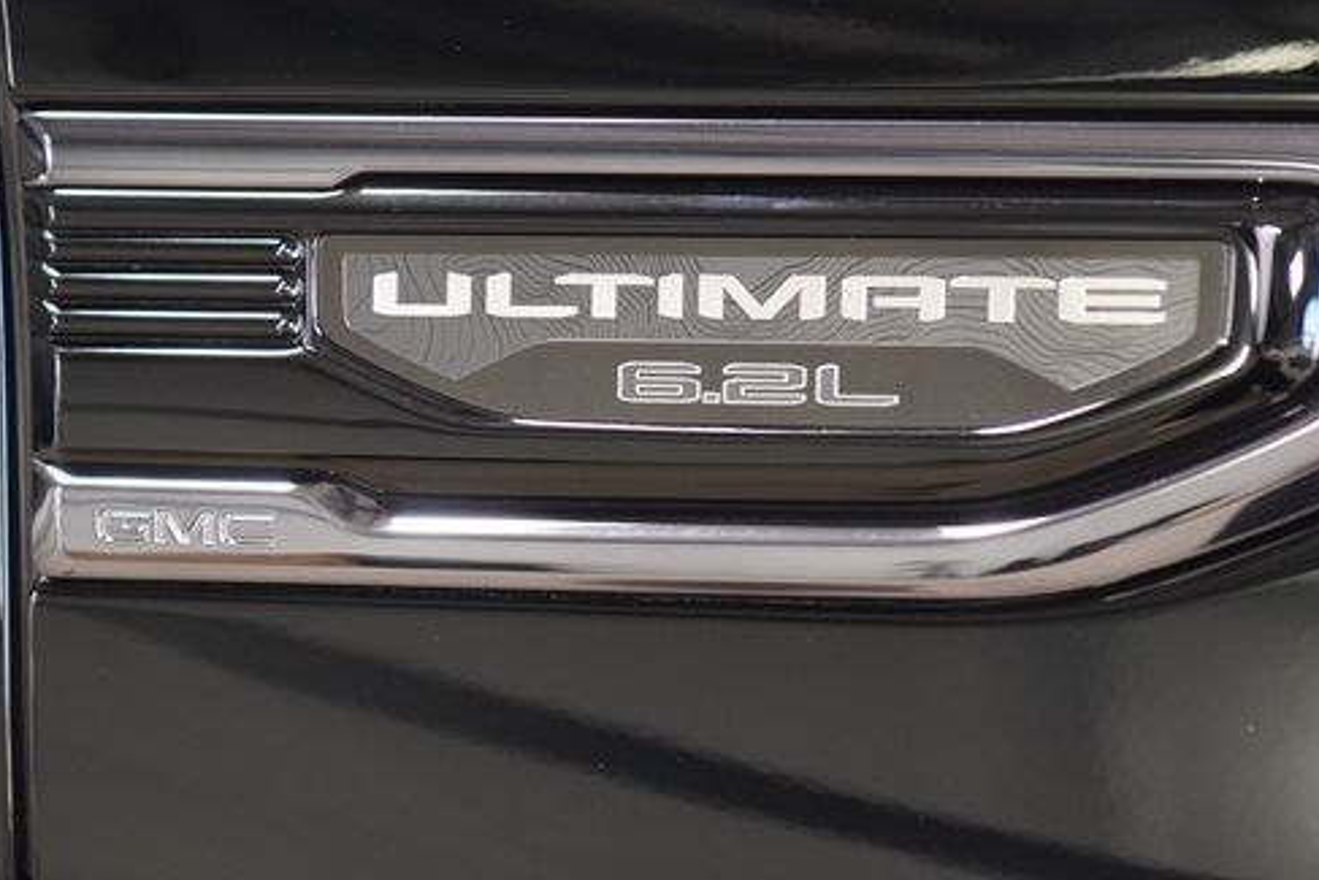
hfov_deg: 14.9
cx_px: 720
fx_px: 5057
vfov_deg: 9.9
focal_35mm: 138
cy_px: 375
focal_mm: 70
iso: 1600
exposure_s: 1/30
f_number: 3.5
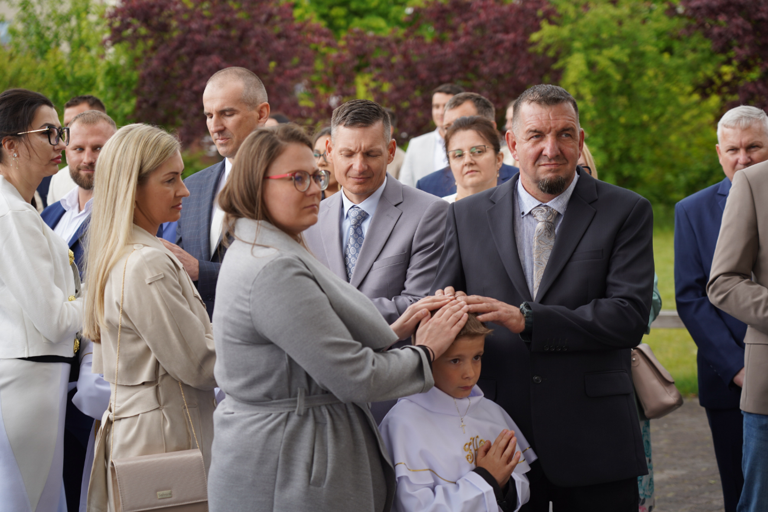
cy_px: 256
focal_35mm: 85
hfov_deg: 23.9
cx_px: 384
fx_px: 1813
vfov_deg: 16.1
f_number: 4.5
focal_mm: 85
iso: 100
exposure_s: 1/100
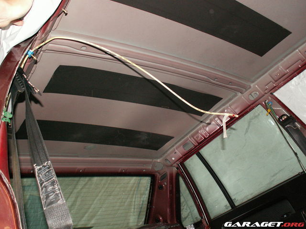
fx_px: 309
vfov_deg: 40.7
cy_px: 114
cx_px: 153
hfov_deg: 52.6
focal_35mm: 35
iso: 160
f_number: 2.8
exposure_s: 1/40
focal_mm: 5.86
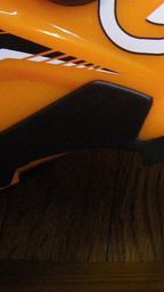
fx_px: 387
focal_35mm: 50
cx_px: 230
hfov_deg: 21.1
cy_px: 141
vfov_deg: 41.3
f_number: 3.5
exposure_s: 1/50
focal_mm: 5
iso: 800
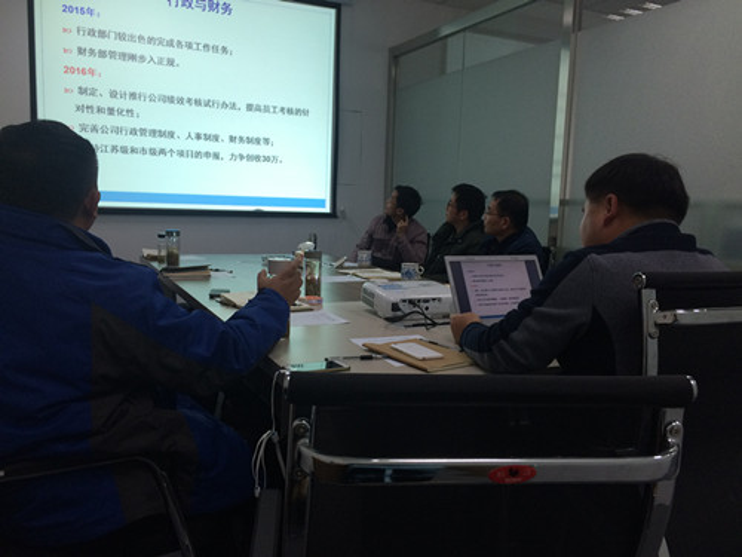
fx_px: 622
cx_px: 371
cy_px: 278
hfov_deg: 61.7
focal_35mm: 29
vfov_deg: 48.2
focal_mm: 4.15
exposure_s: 1/40
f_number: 2.2
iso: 40
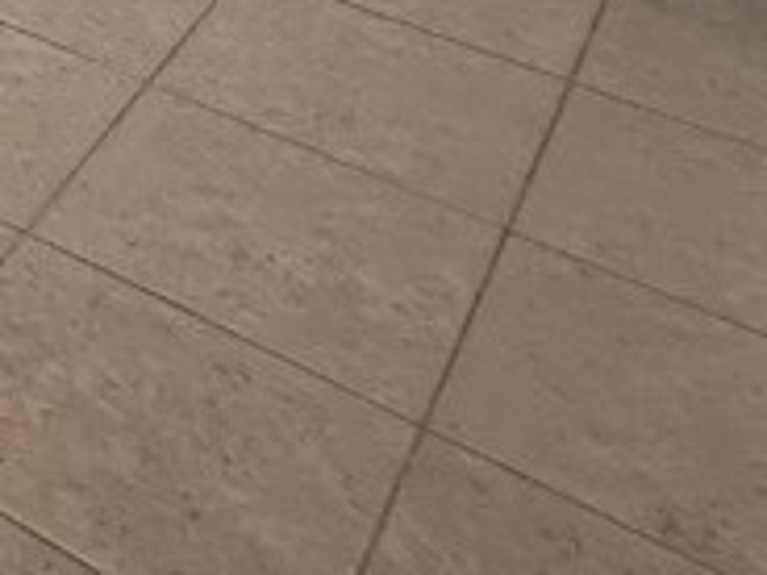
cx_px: -700
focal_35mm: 78
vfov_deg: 14.2
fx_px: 1728
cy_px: -725
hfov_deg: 18.3
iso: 160
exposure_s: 1/60
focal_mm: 2.22
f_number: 2.2
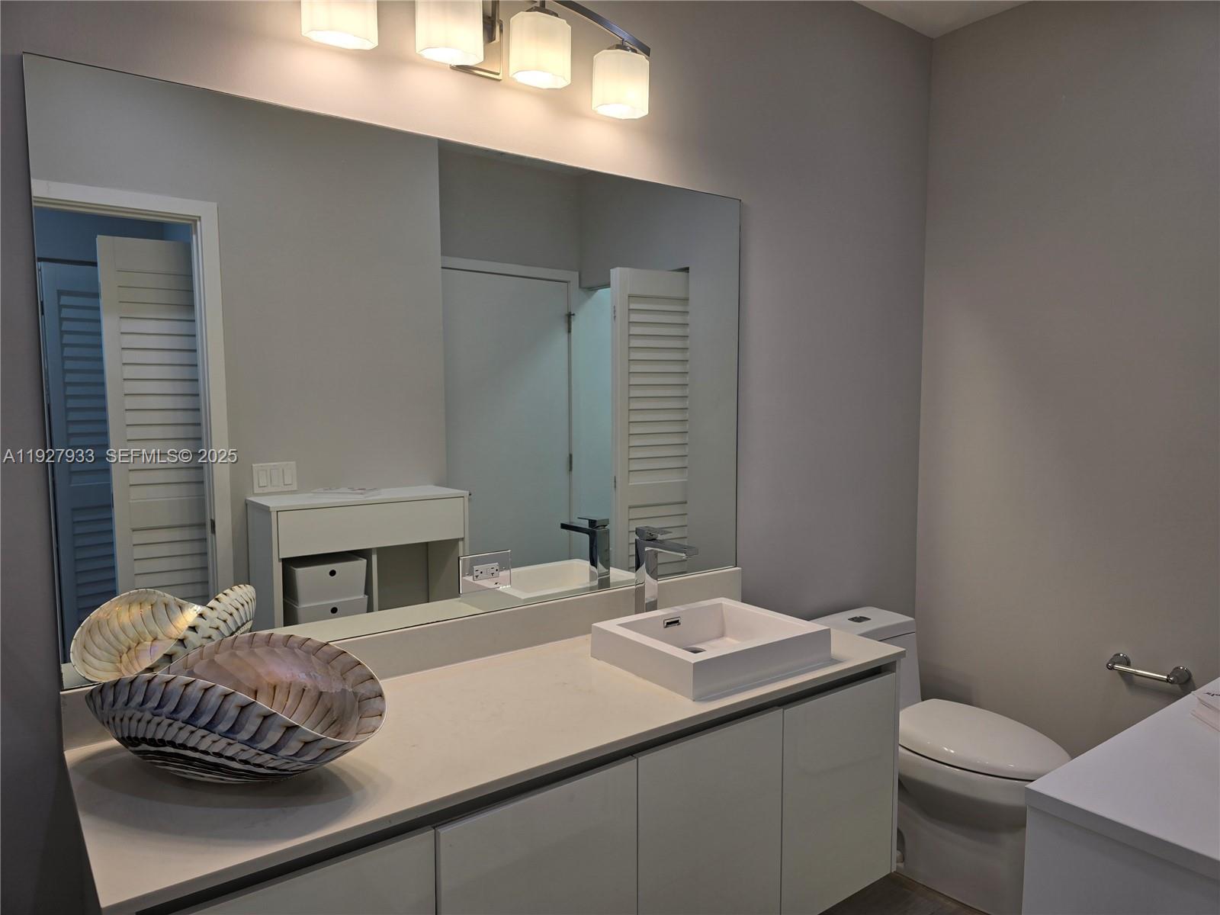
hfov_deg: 73.9
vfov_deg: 58.9
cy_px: 458
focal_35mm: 23
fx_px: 811
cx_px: 610
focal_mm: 6.3
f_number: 1.7
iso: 20
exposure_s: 1/120
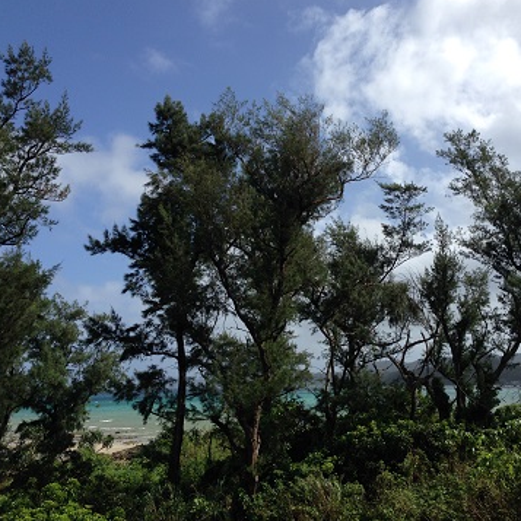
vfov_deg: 41.9
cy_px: 261
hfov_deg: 41.6
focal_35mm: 40
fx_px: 681
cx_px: 318
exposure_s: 1/1869
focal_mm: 4.12
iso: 50
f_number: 2.4
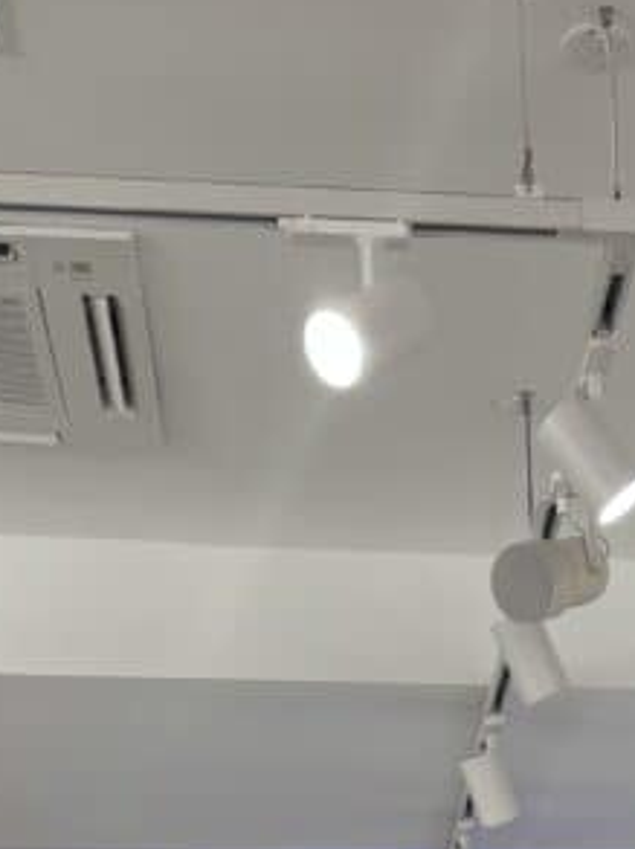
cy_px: 1466
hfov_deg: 15.9
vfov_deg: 17.9
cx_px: 629
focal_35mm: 91
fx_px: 2231
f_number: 1.6
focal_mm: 5.96
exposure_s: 1/100
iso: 50
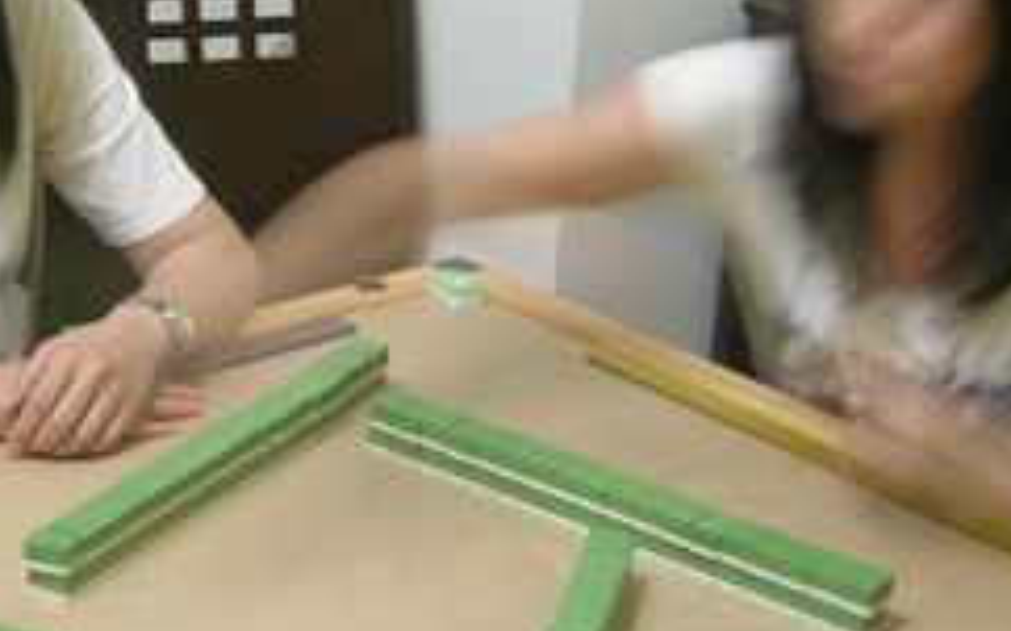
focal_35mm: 92
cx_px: 305
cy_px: 121
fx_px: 2534
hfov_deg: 22.4
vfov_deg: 14.1
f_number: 2.8
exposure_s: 1/3.7
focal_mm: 5.4
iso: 79
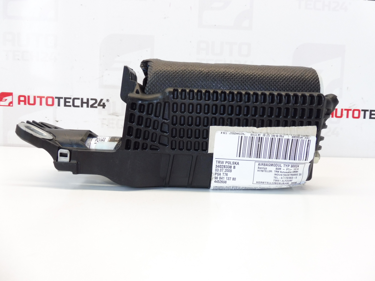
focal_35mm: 24
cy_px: 140
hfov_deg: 71.6
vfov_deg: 56.8
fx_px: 260
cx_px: 188
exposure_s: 1/60
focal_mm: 4.3
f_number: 4
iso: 200
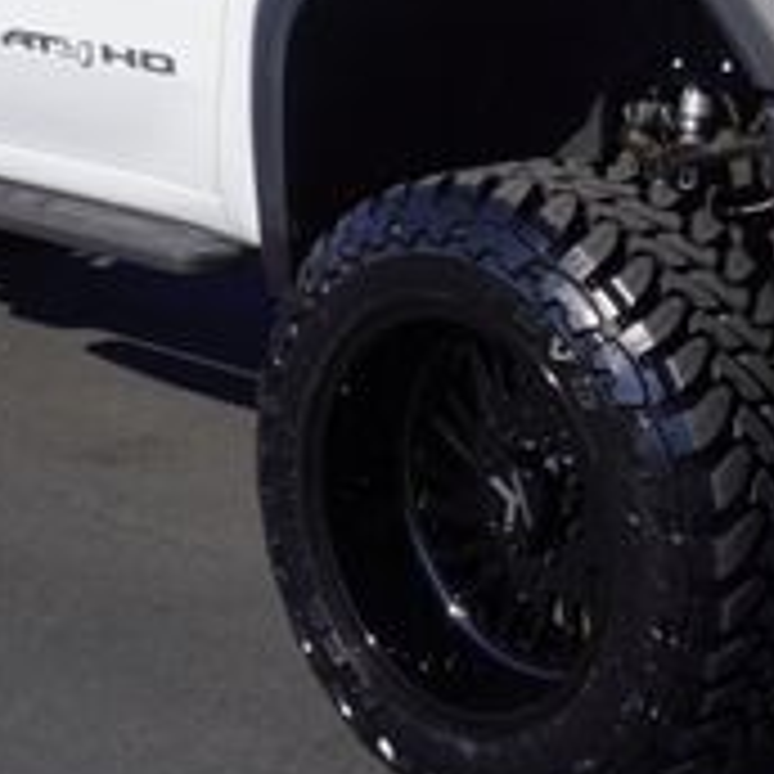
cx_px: 405
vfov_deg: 15.1
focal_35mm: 114
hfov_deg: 15.3
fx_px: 2884
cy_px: 68
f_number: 11
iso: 100
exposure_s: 1/250
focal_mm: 24
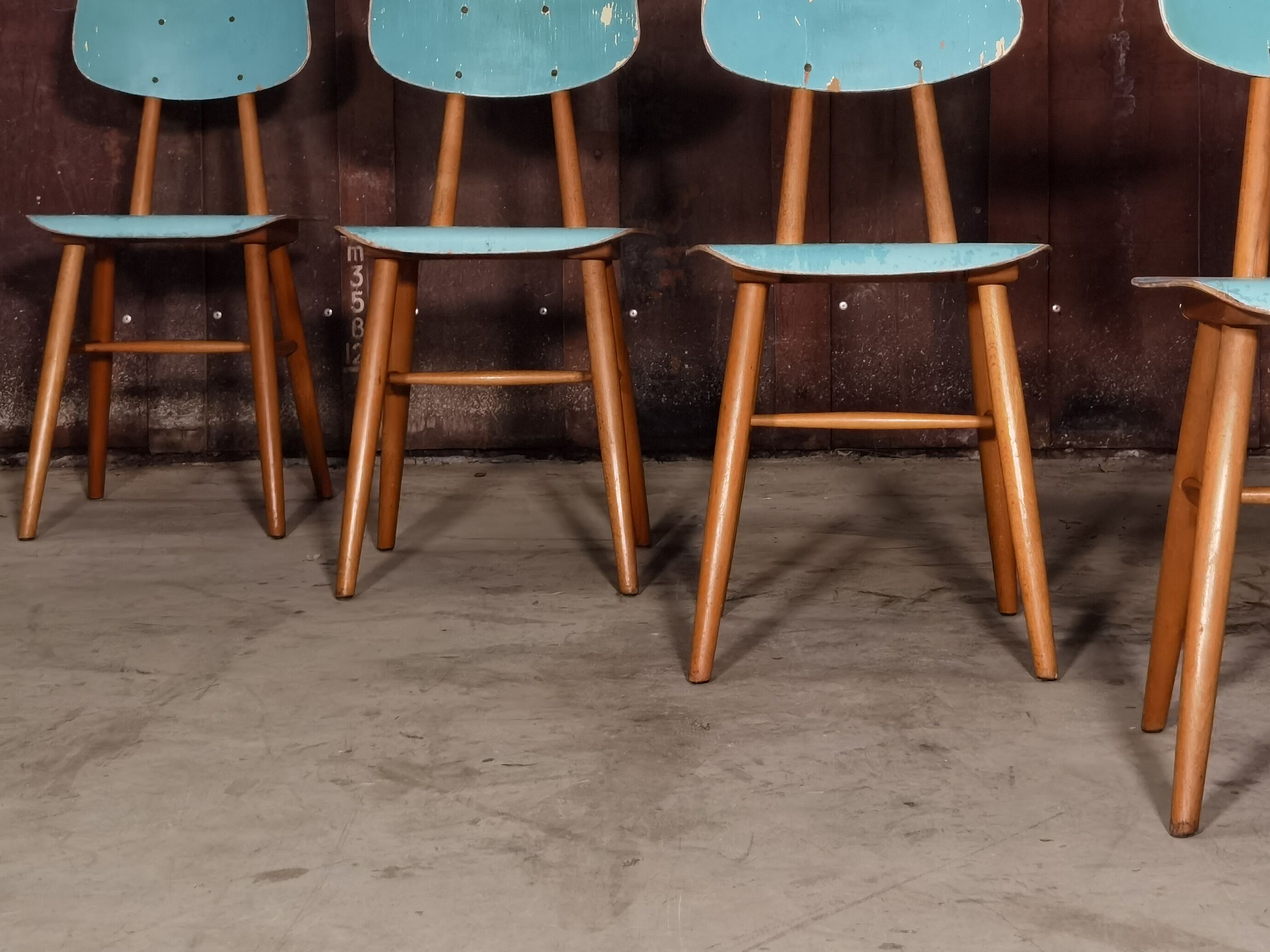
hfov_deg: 25.6
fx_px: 2788
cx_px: 812
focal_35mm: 76
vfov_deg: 19.4
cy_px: 364
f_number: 1.9
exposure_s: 1/50
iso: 200
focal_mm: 6.71
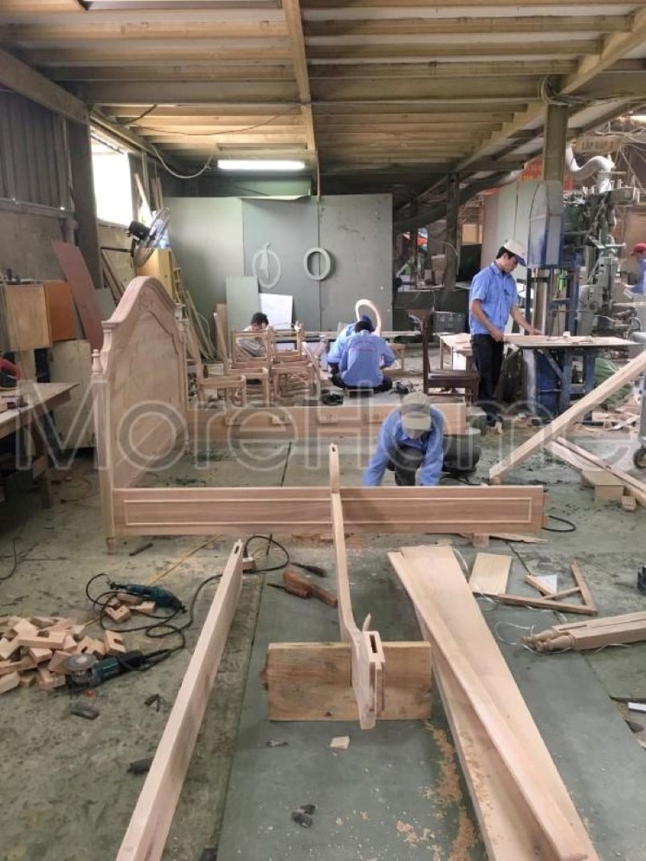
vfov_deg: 61.7
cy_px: 430
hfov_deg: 48.2
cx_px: 323
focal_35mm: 29
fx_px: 722
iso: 64
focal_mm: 4.15
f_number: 2.2
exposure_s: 1/17
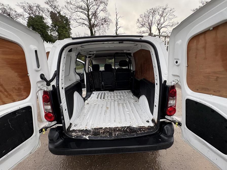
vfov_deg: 85.7
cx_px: 114
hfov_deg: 102.1
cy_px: 85
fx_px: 92
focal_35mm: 14
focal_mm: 2.22
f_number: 2.2
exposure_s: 1/299
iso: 64
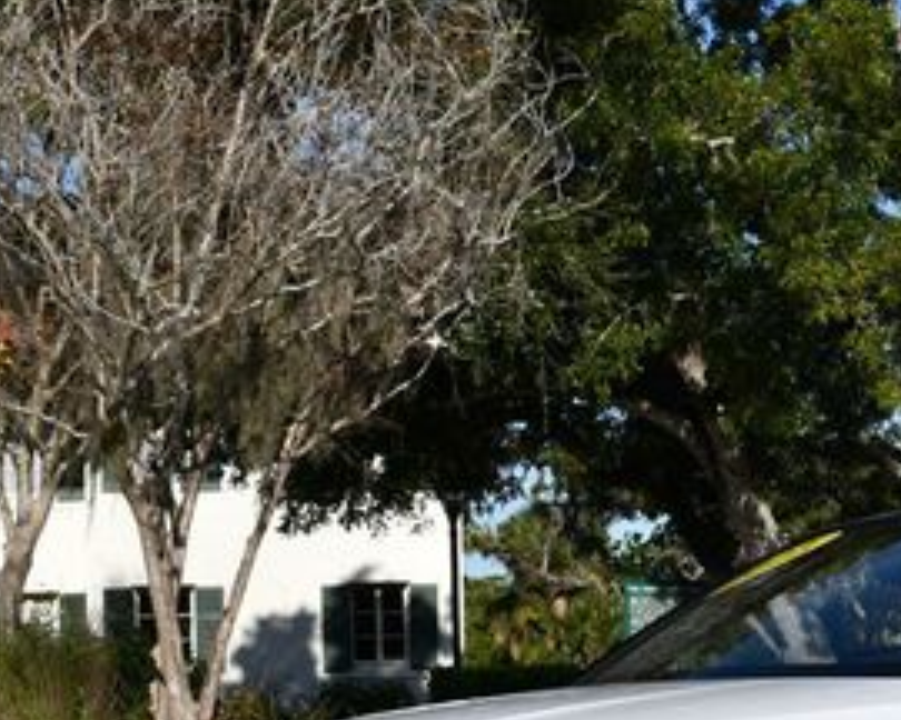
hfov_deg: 17.5
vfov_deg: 14.3
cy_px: 600
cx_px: 918
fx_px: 2853
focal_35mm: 107
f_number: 10
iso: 100
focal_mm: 24
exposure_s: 1/400
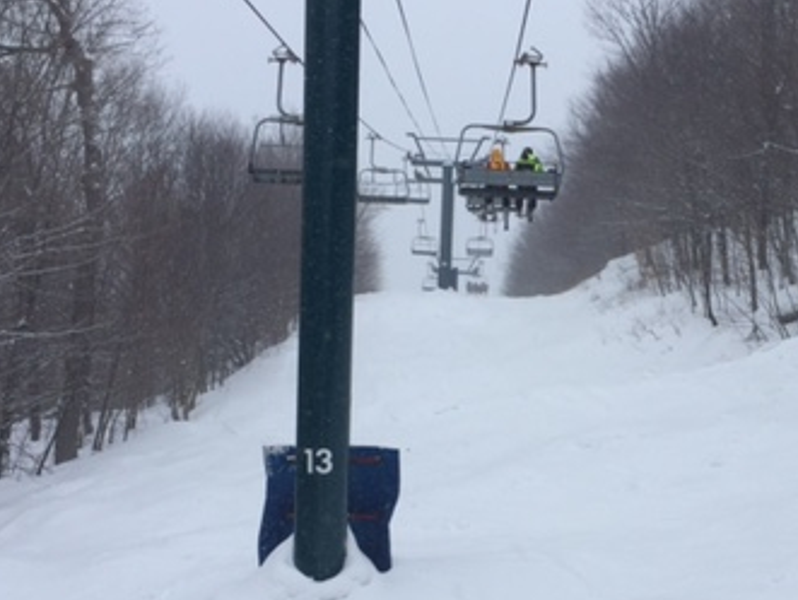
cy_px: 434
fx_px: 1292
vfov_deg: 25.9
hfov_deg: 33.8
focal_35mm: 56
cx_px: 567
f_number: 2.2
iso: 32
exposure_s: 1/746
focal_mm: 4.15
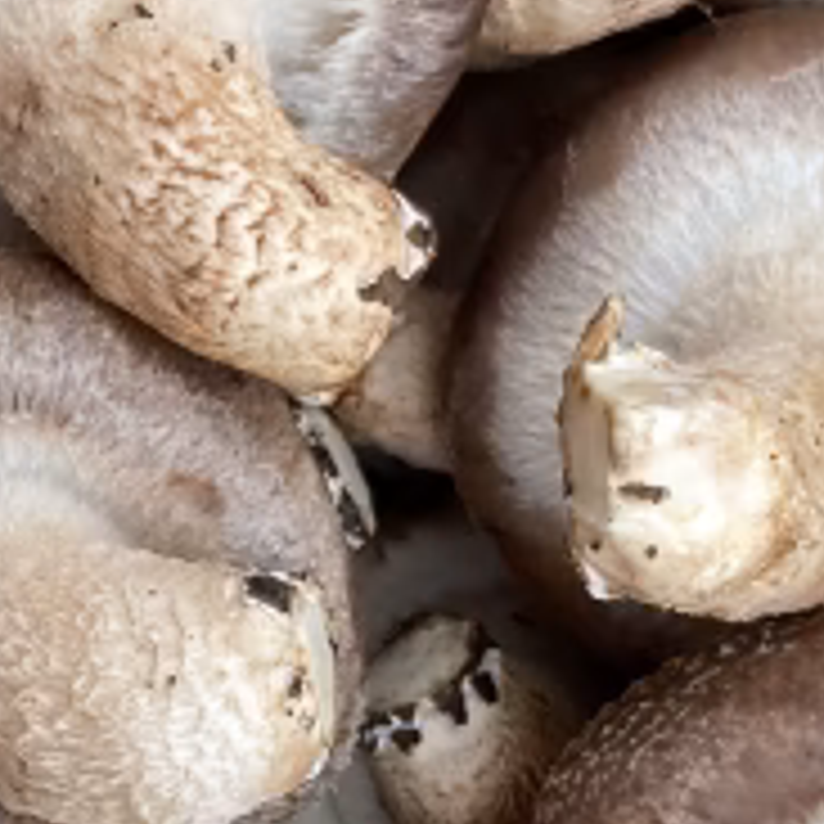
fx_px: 2909
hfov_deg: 15.5
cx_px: -167
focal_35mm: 108
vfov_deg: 16.1
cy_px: 360
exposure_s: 1/121
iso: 32
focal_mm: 3.99
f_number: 1.8
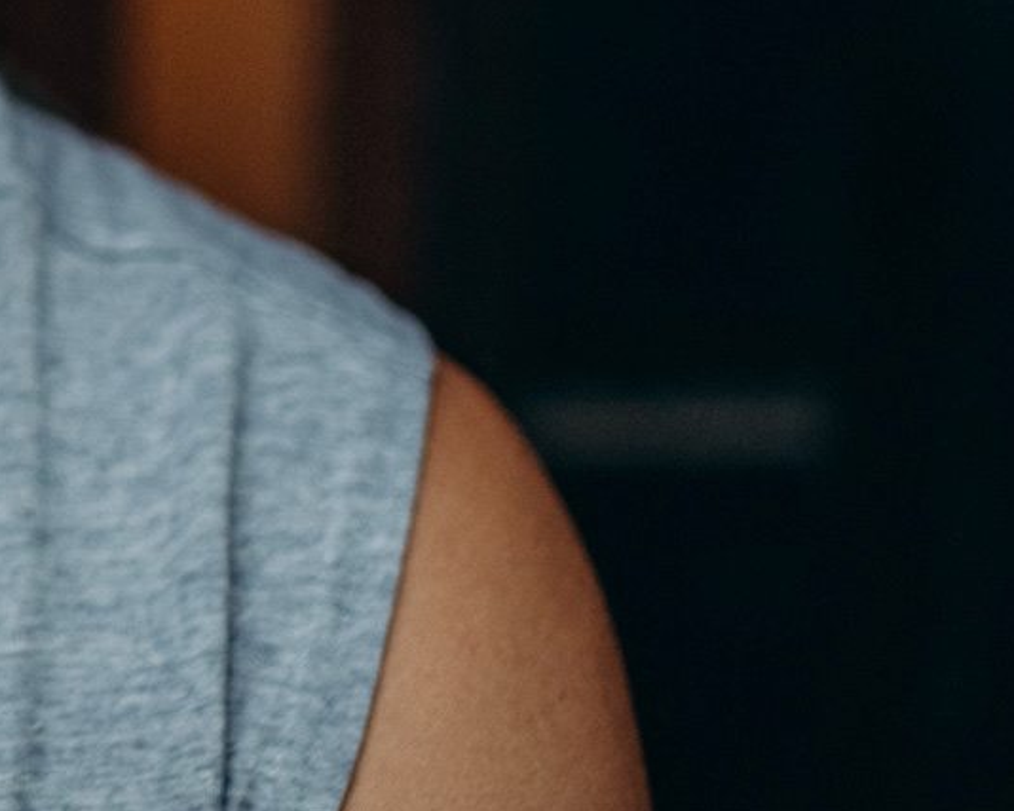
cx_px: -769
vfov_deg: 11.7
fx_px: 3781
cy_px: -436
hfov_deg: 13.8
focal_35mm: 126
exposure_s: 1/500
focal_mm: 35
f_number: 2
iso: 800
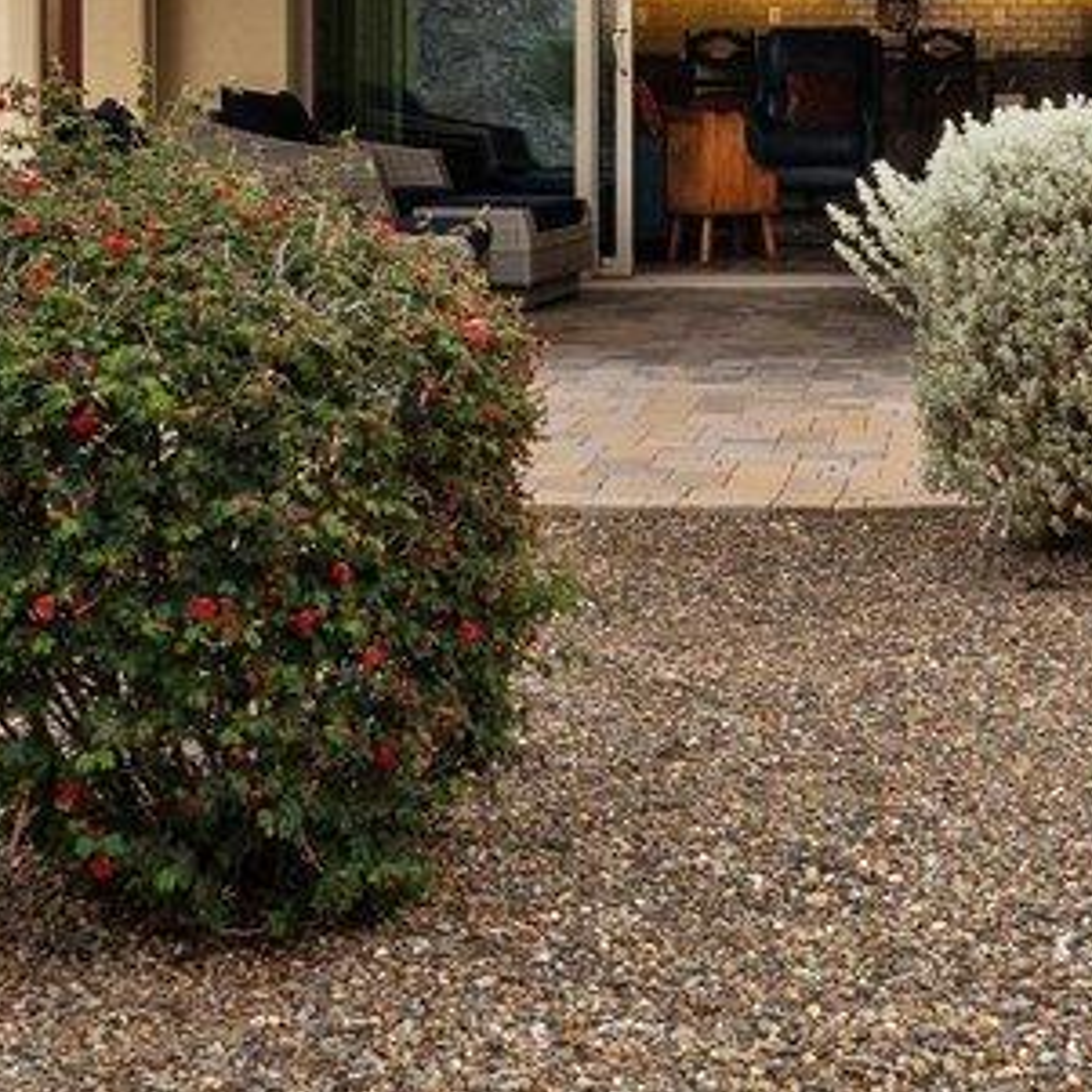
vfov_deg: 20.8
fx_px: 2891
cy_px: 53
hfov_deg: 20.7
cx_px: 1085
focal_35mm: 81
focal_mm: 14
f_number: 8
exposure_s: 1/1000
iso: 400
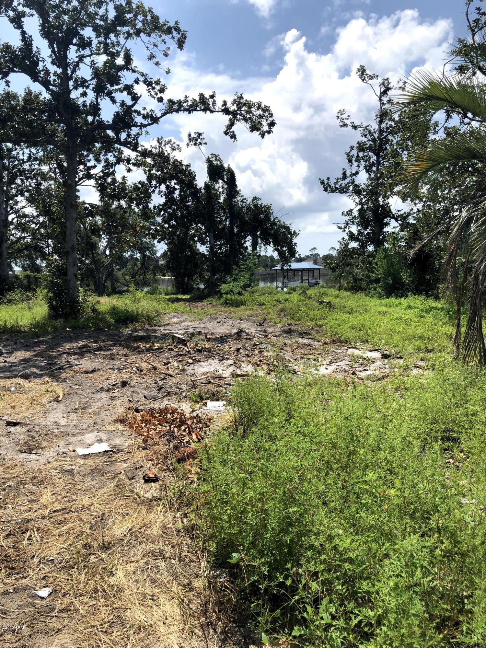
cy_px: 324
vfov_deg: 63.4
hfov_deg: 49.7
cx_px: 243
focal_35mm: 28
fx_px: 524
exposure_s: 1/2667
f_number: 1.8
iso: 20
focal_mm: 3.99
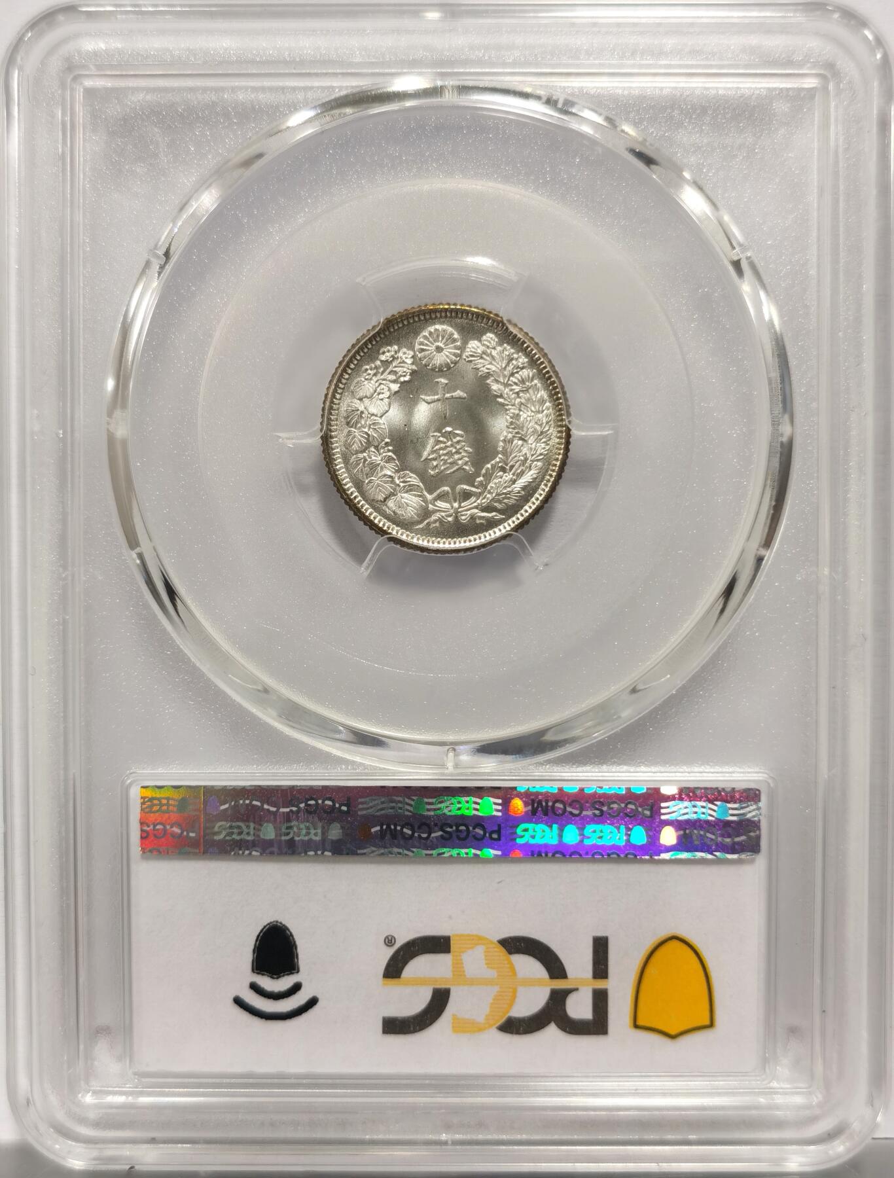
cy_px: 589
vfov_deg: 35.4
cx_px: 447
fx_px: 1846
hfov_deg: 27.2
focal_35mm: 54
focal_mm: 5.56
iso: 80
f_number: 16
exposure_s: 1/100
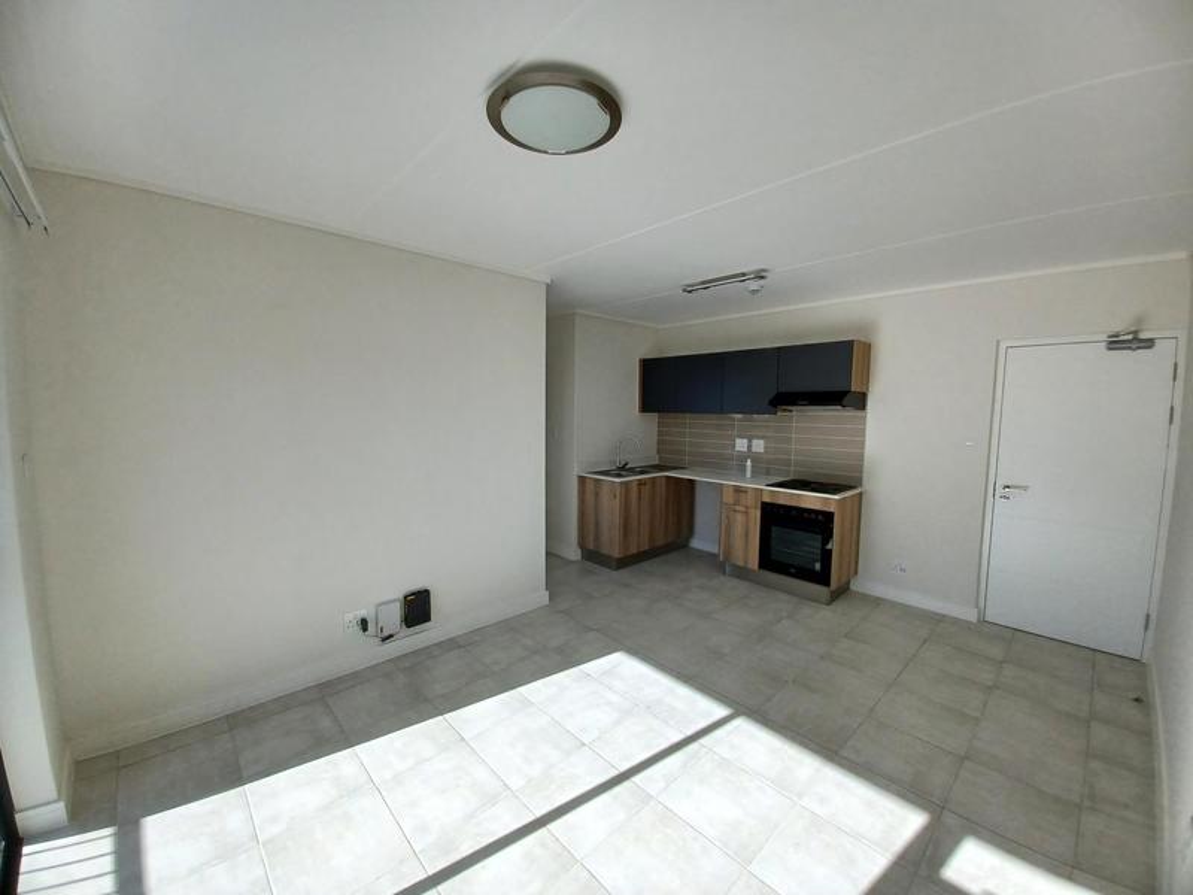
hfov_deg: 106.2
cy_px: 448
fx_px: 448
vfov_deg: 89.9
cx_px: 596
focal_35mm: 13
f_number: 2.2
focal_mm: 1.42
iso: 40
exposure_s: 1/869
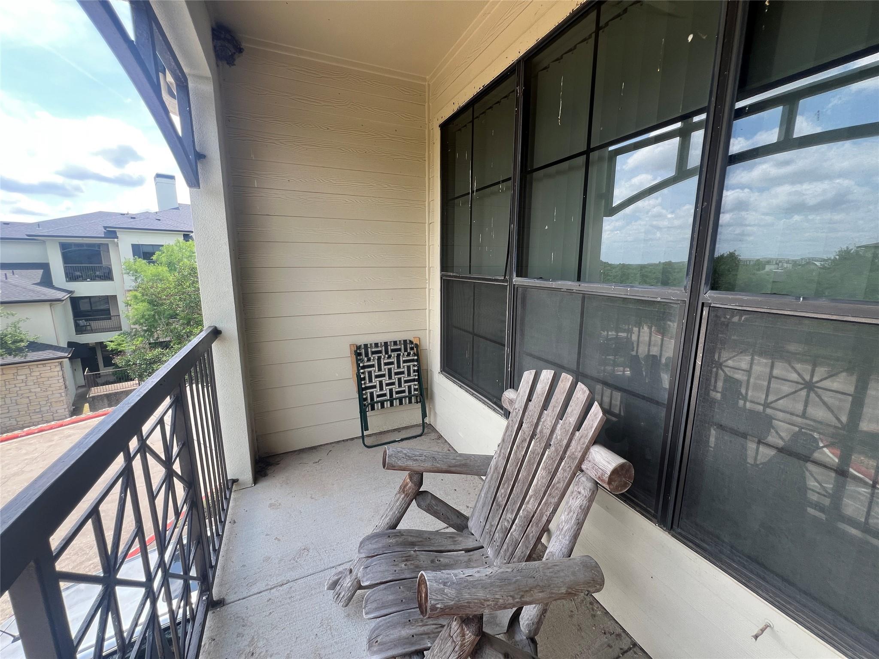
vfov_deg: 89.9
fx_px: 330
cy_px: 330
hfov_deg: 106.2
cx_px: 440
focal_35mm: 13
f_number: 1.8
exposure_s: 1/210
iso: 32
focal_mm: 1.57
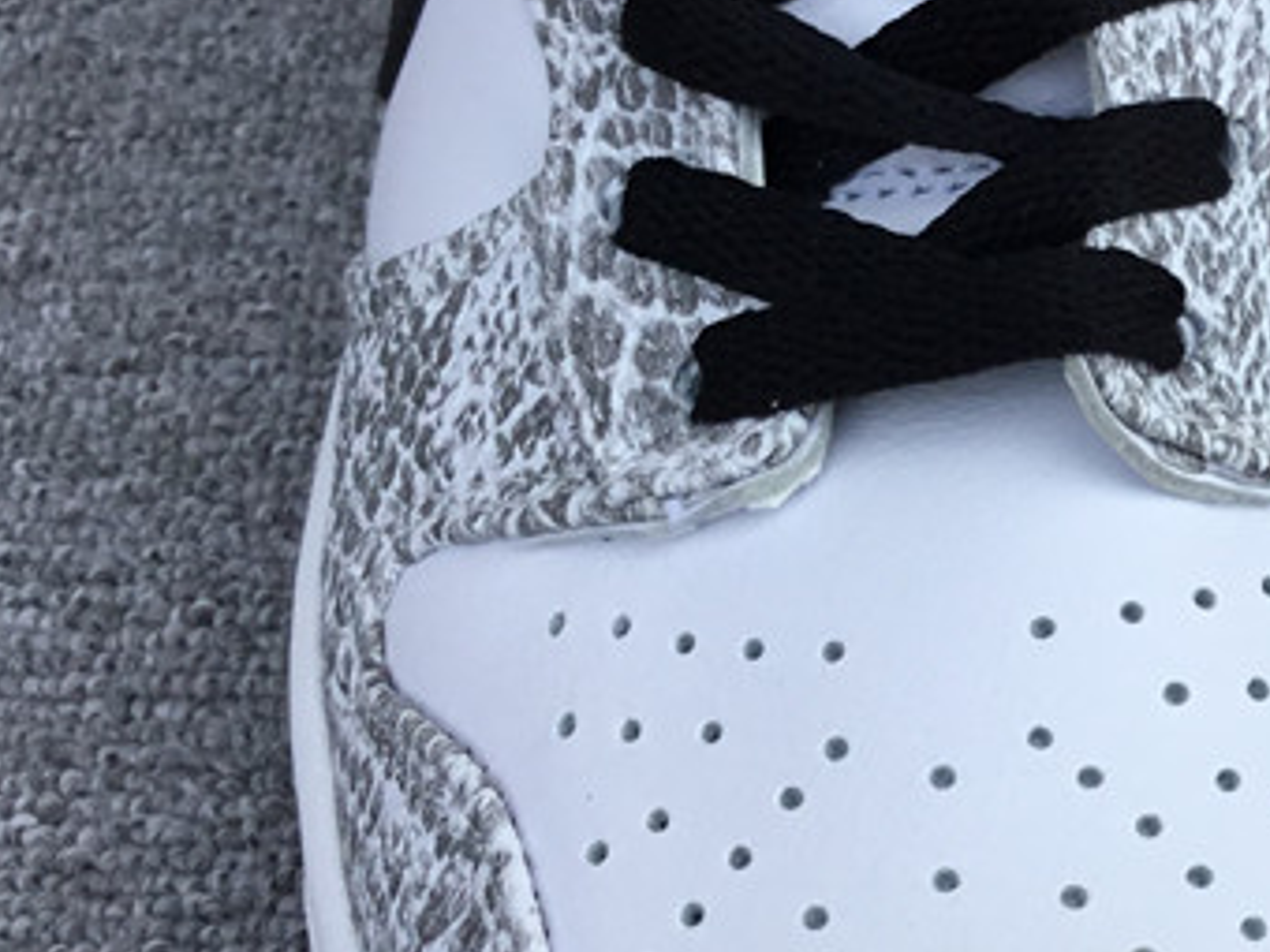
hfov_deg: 22.4
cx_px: 1423
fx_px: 3008
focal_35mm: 82
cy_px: 513
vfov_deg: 18.0
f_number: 2.4
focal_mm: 3.3
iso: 25
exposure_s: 1/558
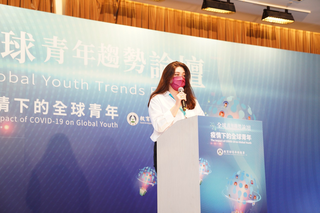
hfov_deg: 28.8
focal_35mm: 70
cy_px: 106
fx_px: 622
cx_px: 160
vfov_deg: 19.5
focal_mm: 70
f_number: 2.8
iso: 1600
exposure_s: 1/200
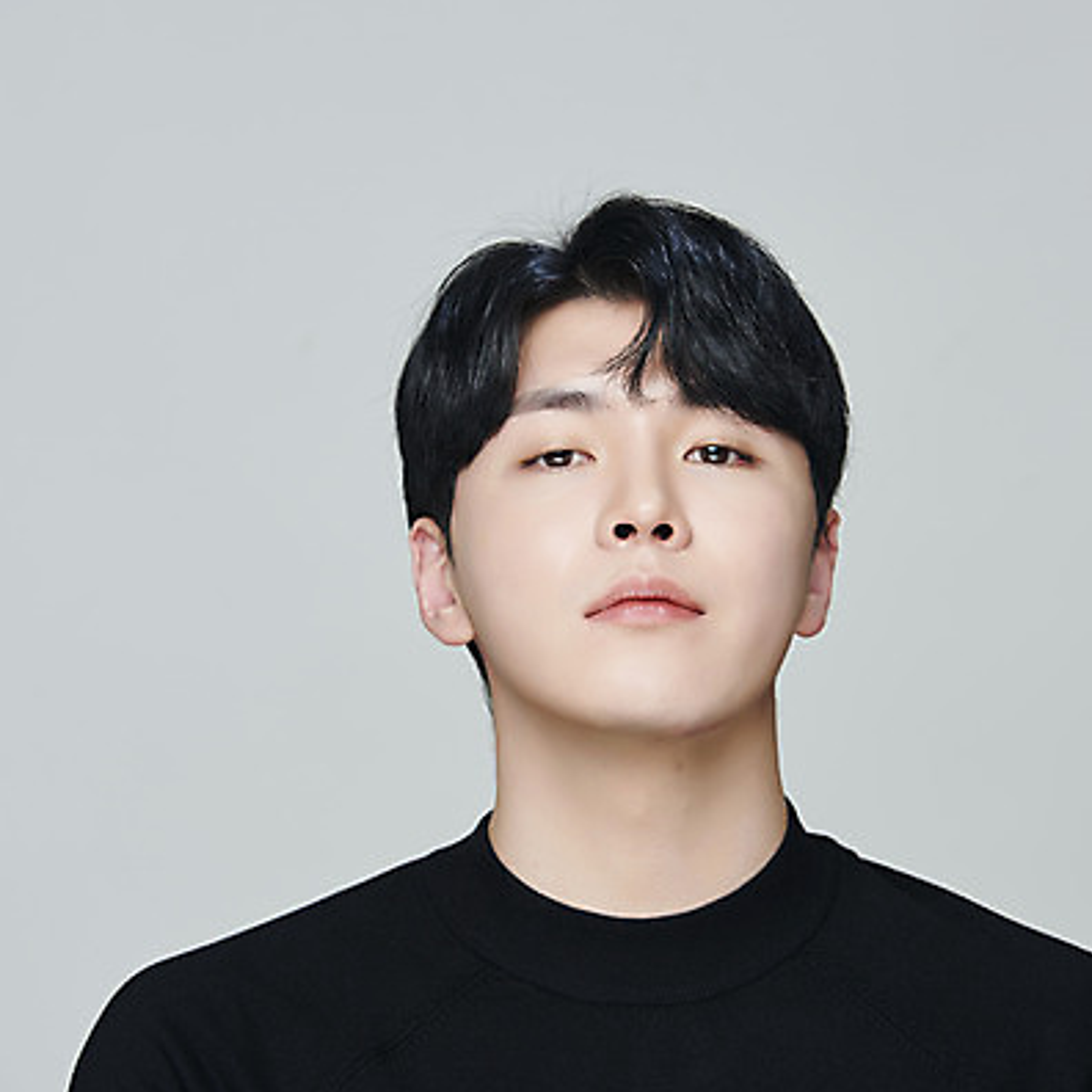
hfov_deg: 8.3
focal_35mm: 212
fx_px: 7566
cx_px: 572
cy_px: 543
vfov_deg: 8.3
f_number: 7.1
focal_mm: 165
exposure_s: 1/125
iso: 64
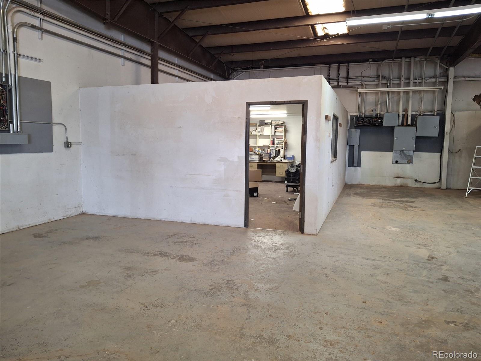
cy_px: 180
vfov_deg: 54.9
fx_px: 347
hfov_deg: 69.4
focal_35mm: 25
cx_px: 240
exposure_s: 1/60
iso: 160
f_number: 1.8
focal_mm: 4.69
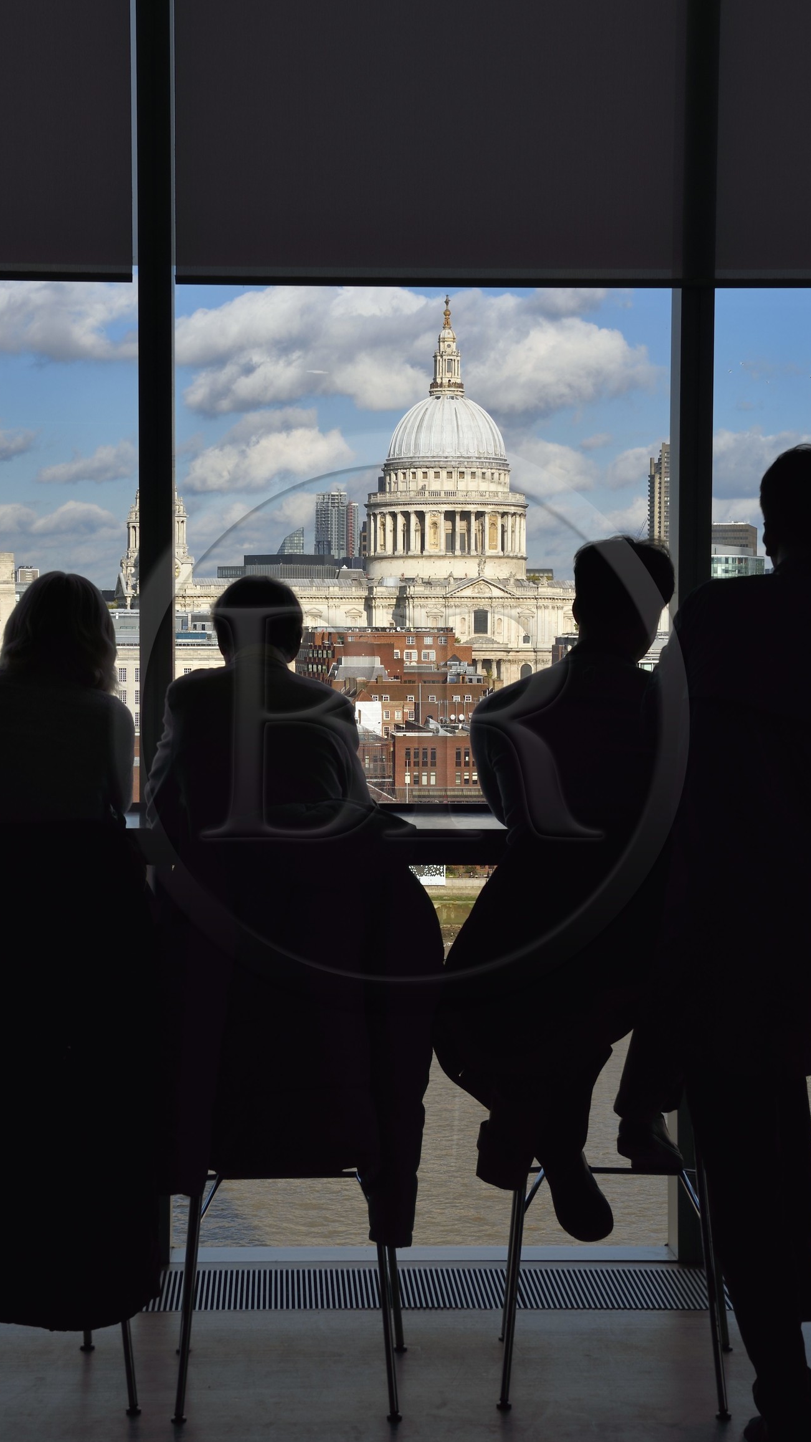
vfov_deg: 33.3
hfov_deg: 19.1
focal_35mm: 63
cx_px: 400
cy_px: 723
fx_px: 2408
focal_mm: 58
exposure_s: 1/100
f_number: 18
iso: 200
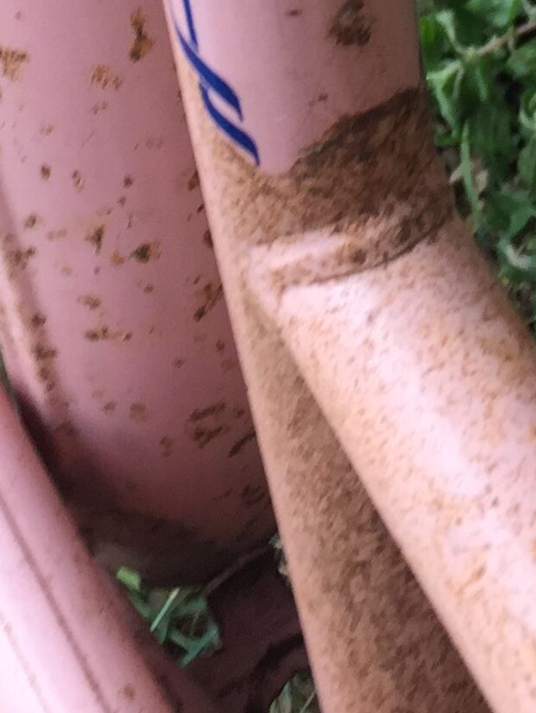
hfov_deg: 13.0
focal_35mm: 114
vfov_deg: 14.8
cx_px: 359
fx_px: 2352
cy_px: -612
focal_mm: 4.15
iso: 32
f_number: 2.2
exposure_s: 1/50
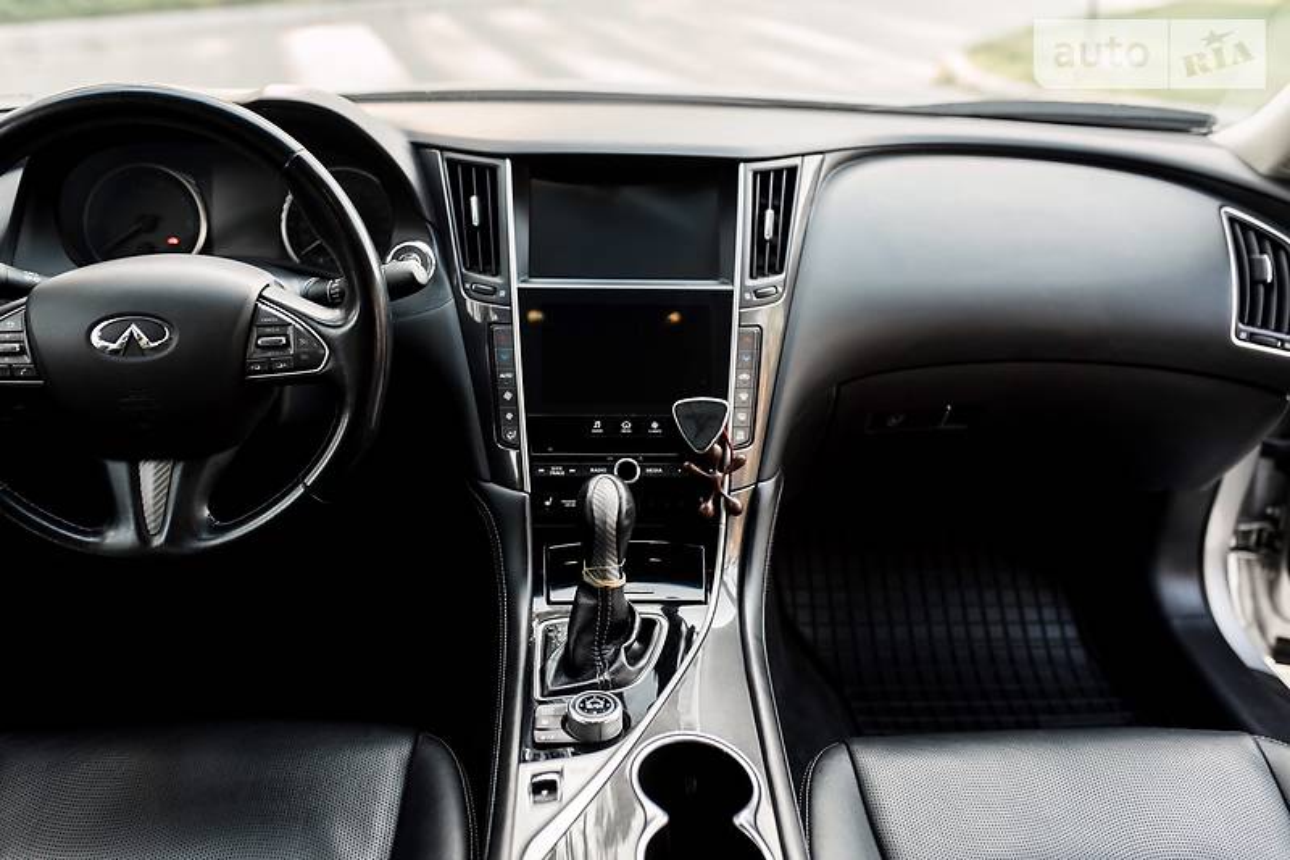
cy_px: 430
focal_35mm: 35
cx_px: 645
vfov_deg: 37.8
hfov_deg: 54.4
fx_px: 1254
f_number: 2.8
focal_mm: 35
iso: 1000
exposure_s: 1/400
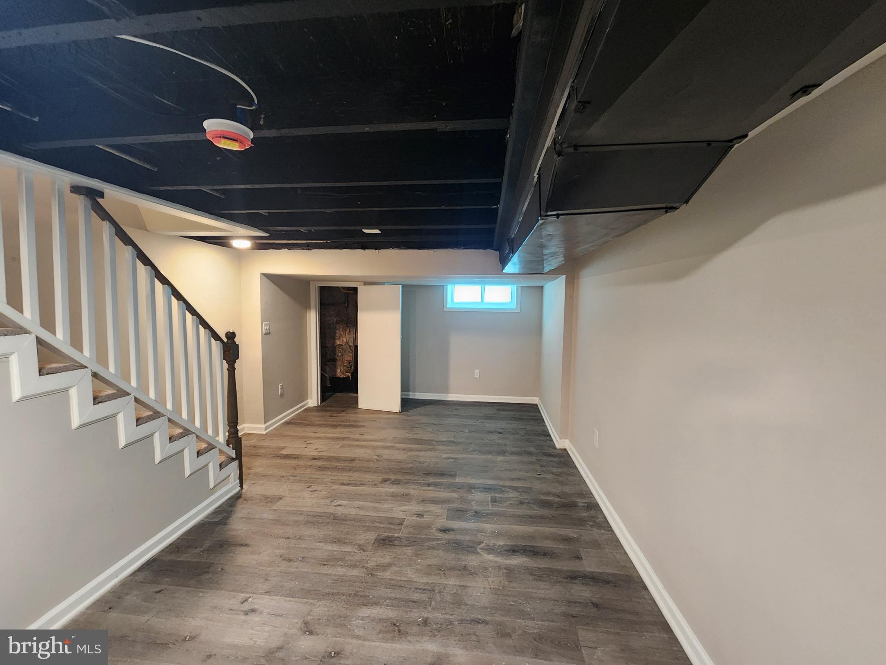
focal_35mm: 13
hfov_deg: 106.2
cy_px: 332
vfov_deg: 89.9
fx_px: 333
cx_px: 443
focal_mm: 2.2
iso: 400
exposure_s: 1/30
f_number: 2.2
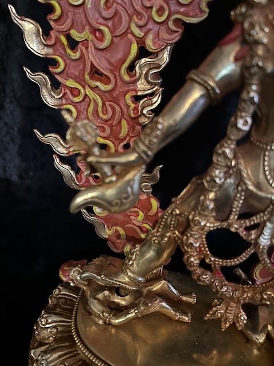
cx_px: 137
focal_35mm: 26
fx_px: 274
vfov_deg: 67.3
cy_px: 183
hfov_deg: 53.1
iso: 800
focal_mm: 5.7
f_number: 1.5
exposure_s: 1/17
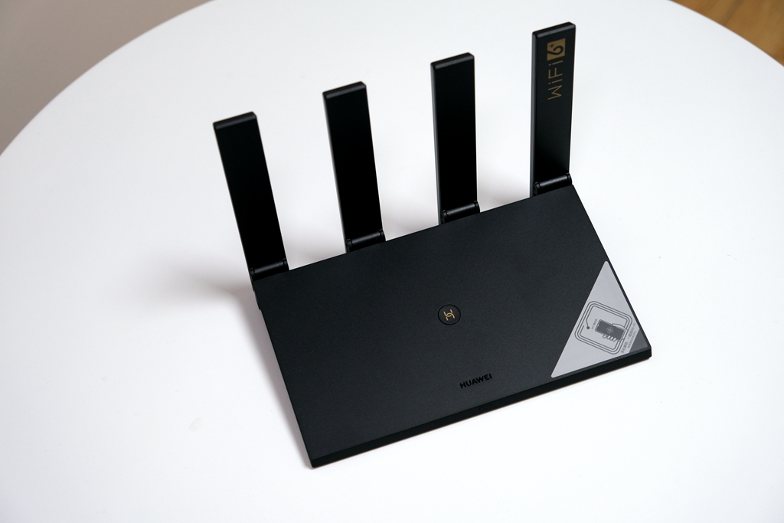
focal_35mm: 56
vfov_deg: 24.2
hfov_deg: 35.6
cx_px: 392
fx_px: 1220
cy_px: 262
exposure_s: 1/75
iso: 800
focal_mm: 37.6
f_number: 2.8
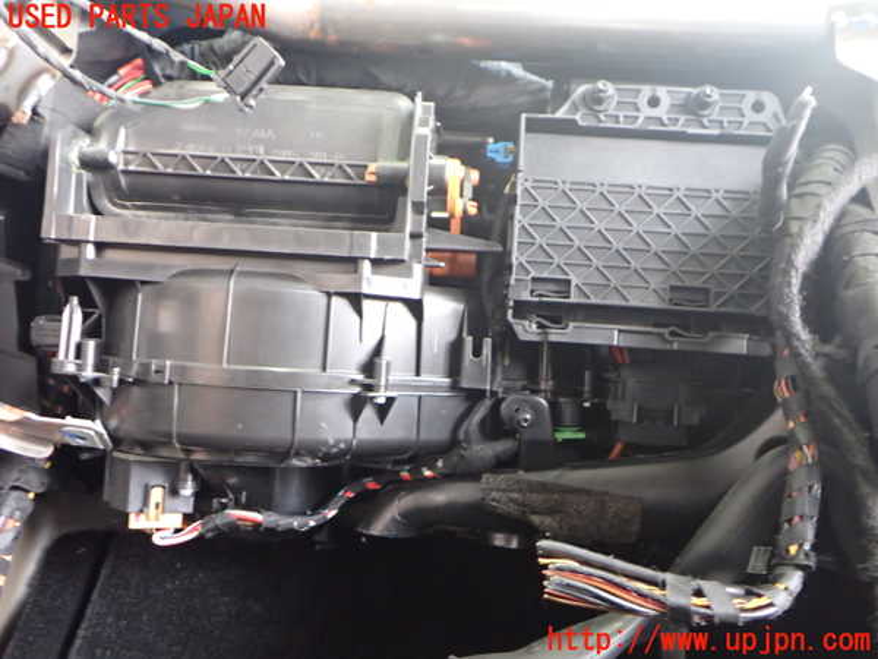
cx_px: 439
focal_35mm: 30
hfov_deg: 60.0
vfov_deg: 46.8
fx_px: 761
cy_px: 330
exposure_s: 1/30
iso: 500
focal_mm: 5.4
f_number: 2.3
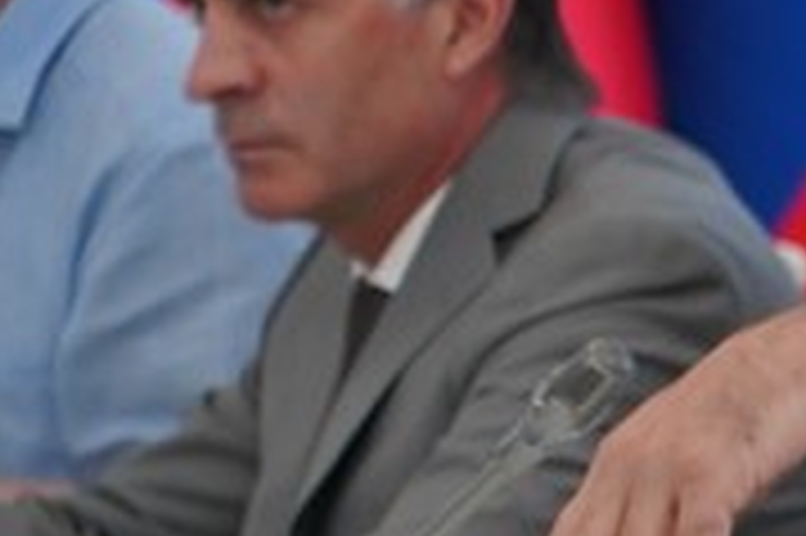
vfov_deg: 3.2
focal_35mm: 430
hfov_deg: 4.6
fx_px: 9618
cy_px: 863
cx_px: 2211
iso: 1600
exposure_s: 1/160
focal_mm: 75
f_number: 4
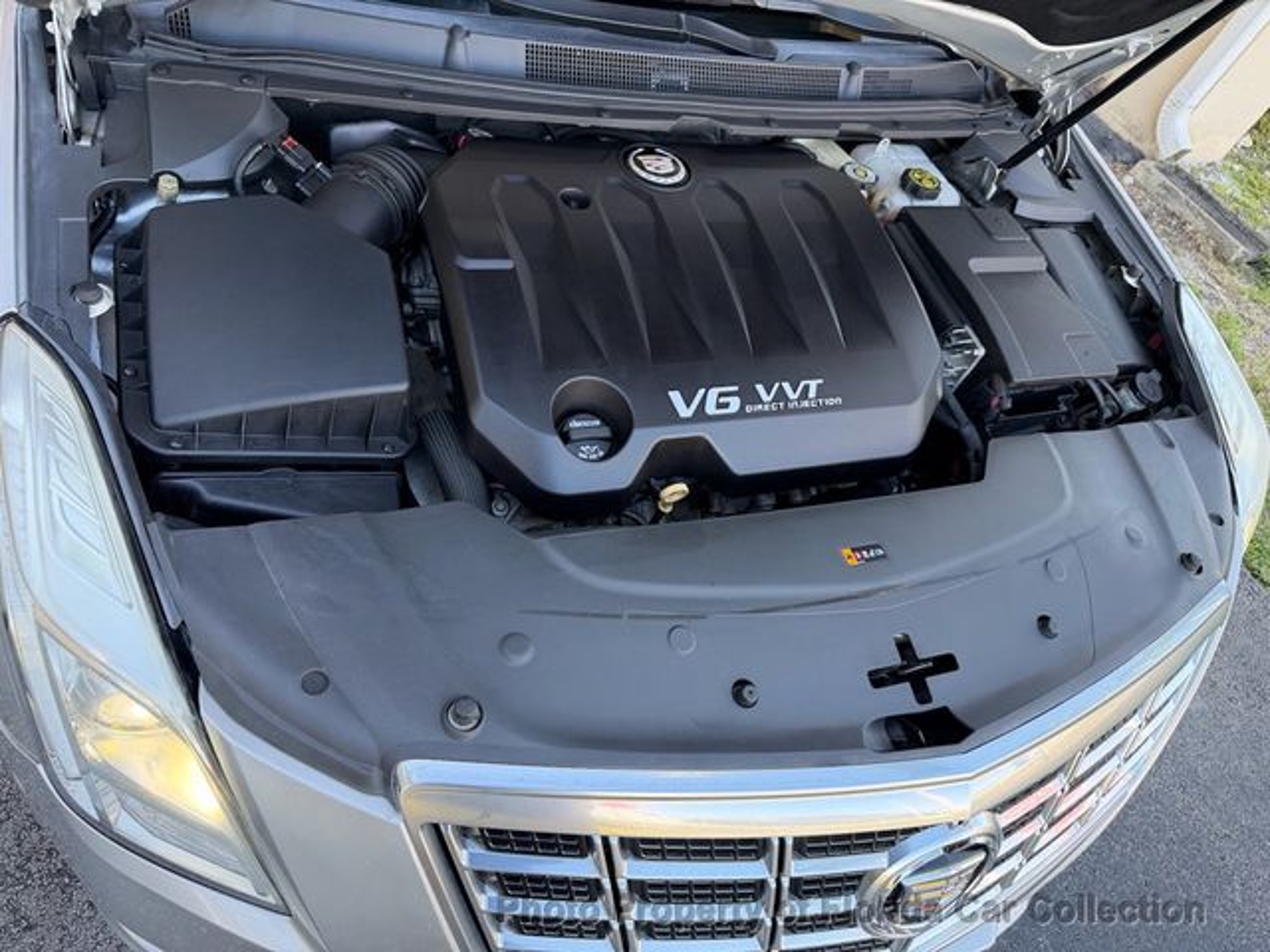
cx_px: 635
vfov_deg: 56.8
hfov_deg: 71.6
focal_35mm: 24
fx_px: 881
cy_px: 476
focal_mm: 6.76
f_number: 1.78
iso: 125
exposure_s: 1/204
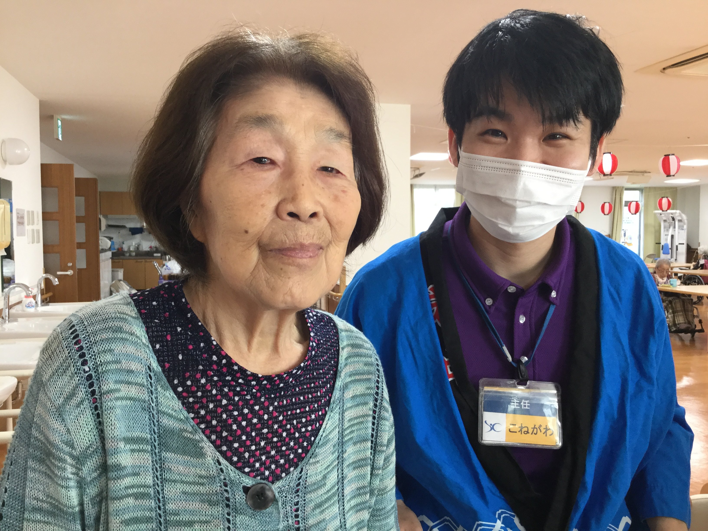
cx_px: 354
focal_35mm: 31
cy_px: 266
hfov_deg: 58.4
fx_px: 634
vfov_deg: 45.4
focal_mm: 3.3
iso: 64
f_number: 2.4
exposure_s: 1/30
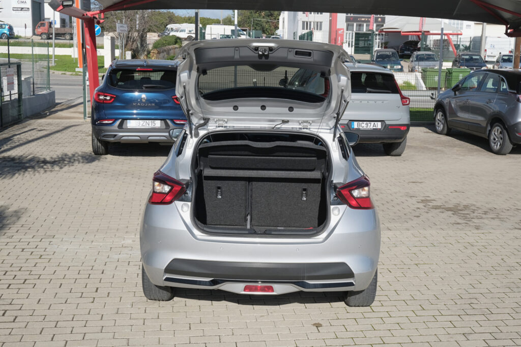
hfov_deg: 46.4
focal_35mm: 42
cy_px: 174
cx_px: 260
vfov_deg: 31.9
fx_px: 608
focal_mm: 28
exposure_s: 1/320
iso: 160
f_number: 9
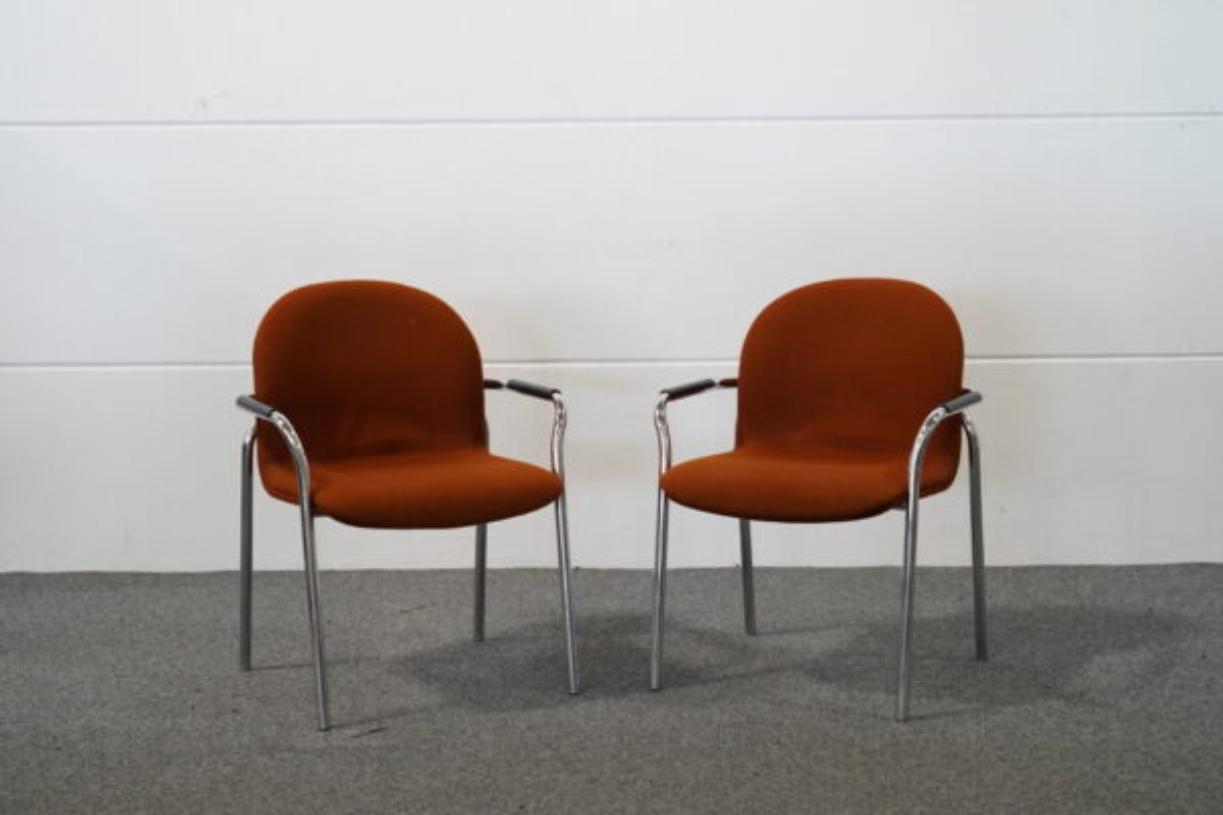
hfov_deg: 34.5
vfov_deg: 23.4
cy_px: 408
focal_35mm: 58
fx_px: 1970
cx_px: 612
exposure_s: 1/100
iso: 5000
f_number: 5.6
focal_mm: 58
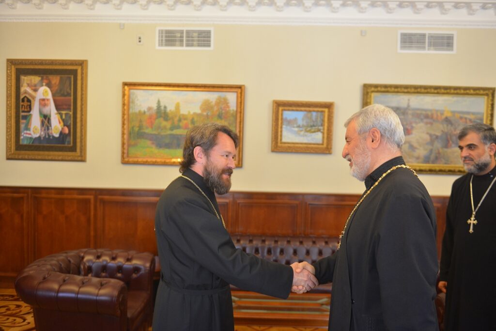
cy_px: 166
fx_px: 441
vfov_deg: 41.1
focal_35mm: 32
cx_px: 248
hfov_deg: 58.7
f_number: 3.2
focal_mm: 32
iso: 1600
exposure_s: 1/60
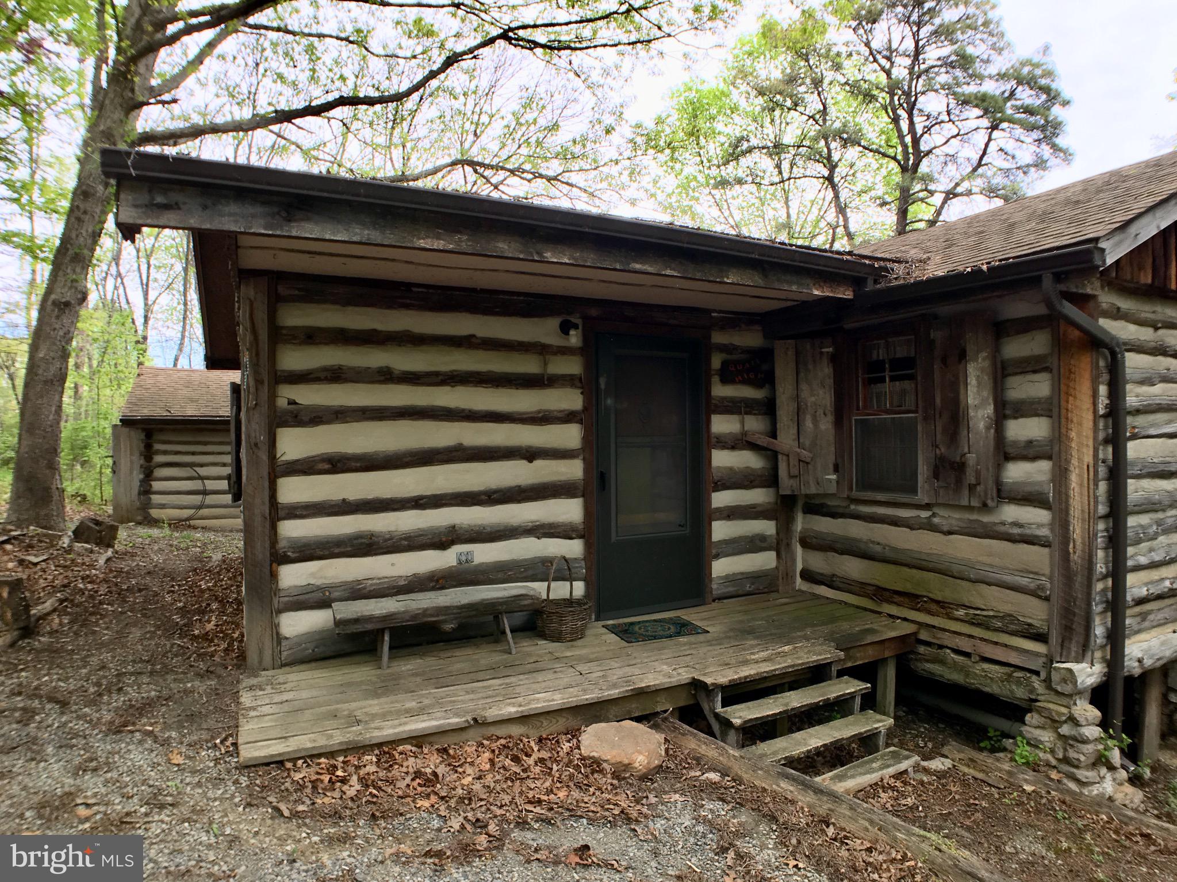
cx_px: 588
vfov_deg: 48.2
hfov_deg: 61.7
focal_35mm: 29
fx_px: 986
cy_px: 441
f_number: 2.2
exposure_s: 1/222
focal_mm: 4.15
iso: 25
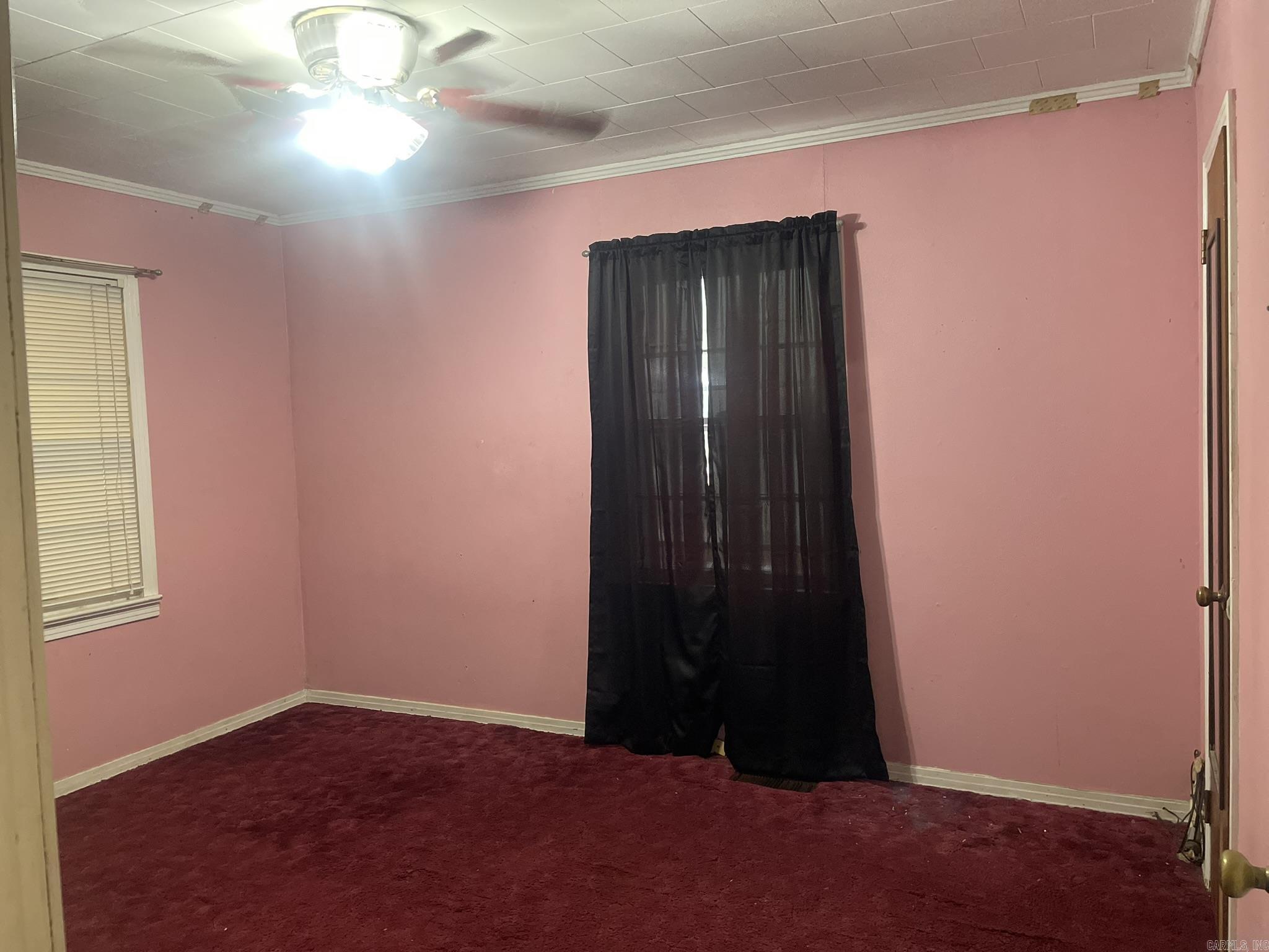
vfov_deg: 53.1
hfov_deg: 67.3
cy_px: 476
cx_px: 634
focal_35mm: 26
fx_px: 953
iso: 400
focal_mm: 4.2
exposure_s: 1/60
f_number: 1.6
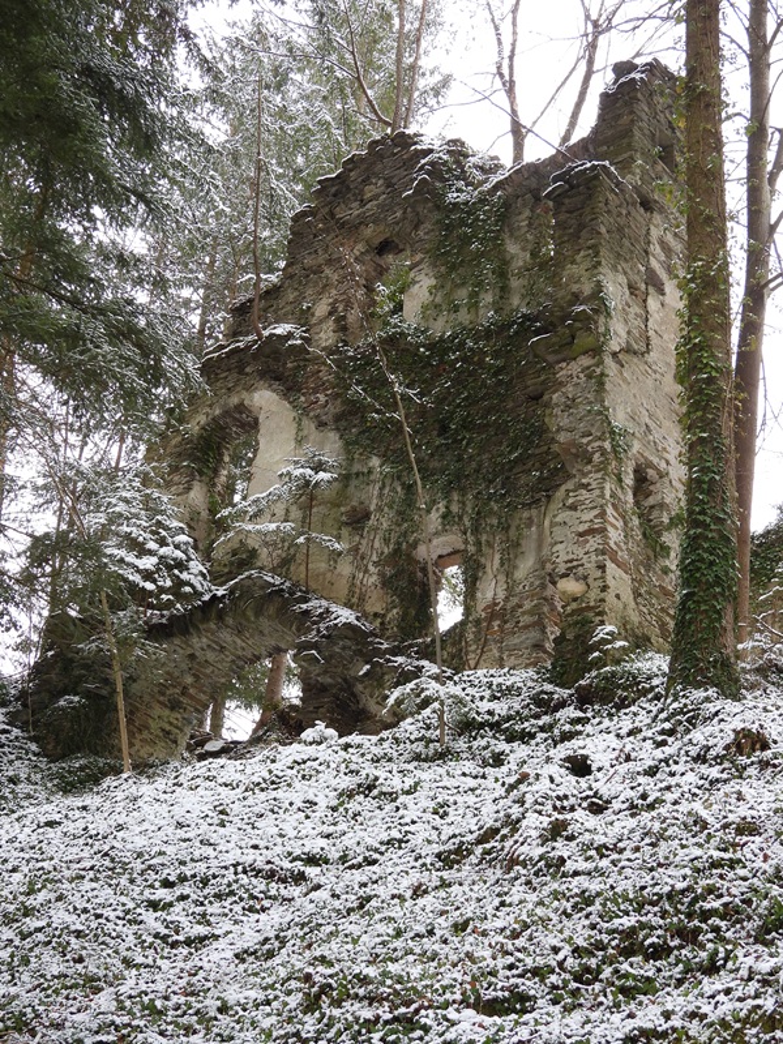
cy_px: 522
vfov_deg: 34.9
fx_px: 1659
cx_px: 392
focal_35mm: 55
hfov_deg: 26.6
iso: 100
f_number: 3.5
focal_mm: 9.8
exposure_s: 1/125
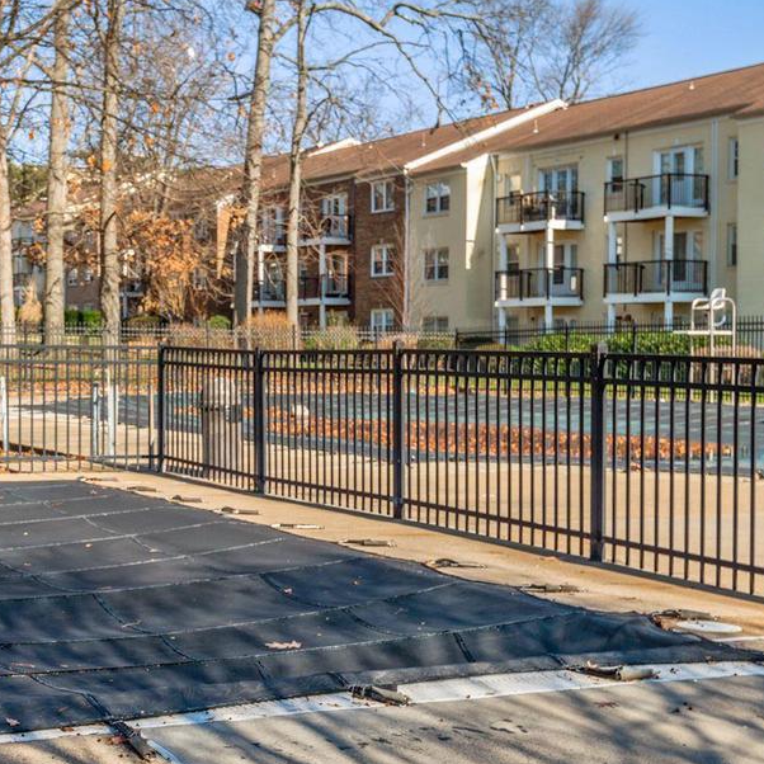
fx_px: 1523
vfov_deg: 27.9
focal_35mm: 61
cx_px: 133
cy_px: 545
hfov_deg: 27.5
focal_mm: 30
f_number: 8
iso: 180
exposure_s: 1/400
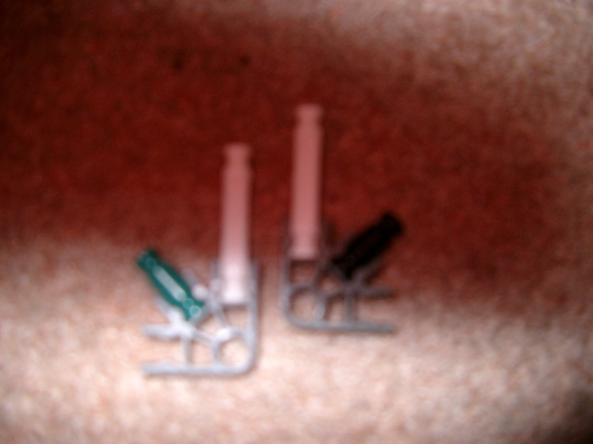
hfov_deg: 50.1
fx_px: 634
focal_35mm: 37
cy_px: 222
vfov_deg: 38.7
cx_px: 296
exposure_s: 1/60
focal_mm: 7.6
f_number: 2.6
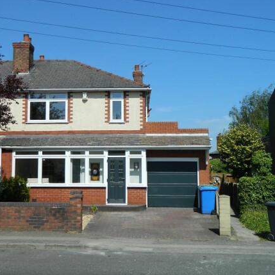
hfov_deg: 39.9
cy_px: 138
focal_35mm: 42
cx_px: 113
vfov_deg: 40.0
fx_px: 377
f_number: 9.4
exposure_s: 1/160
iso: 80
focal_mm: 6.2
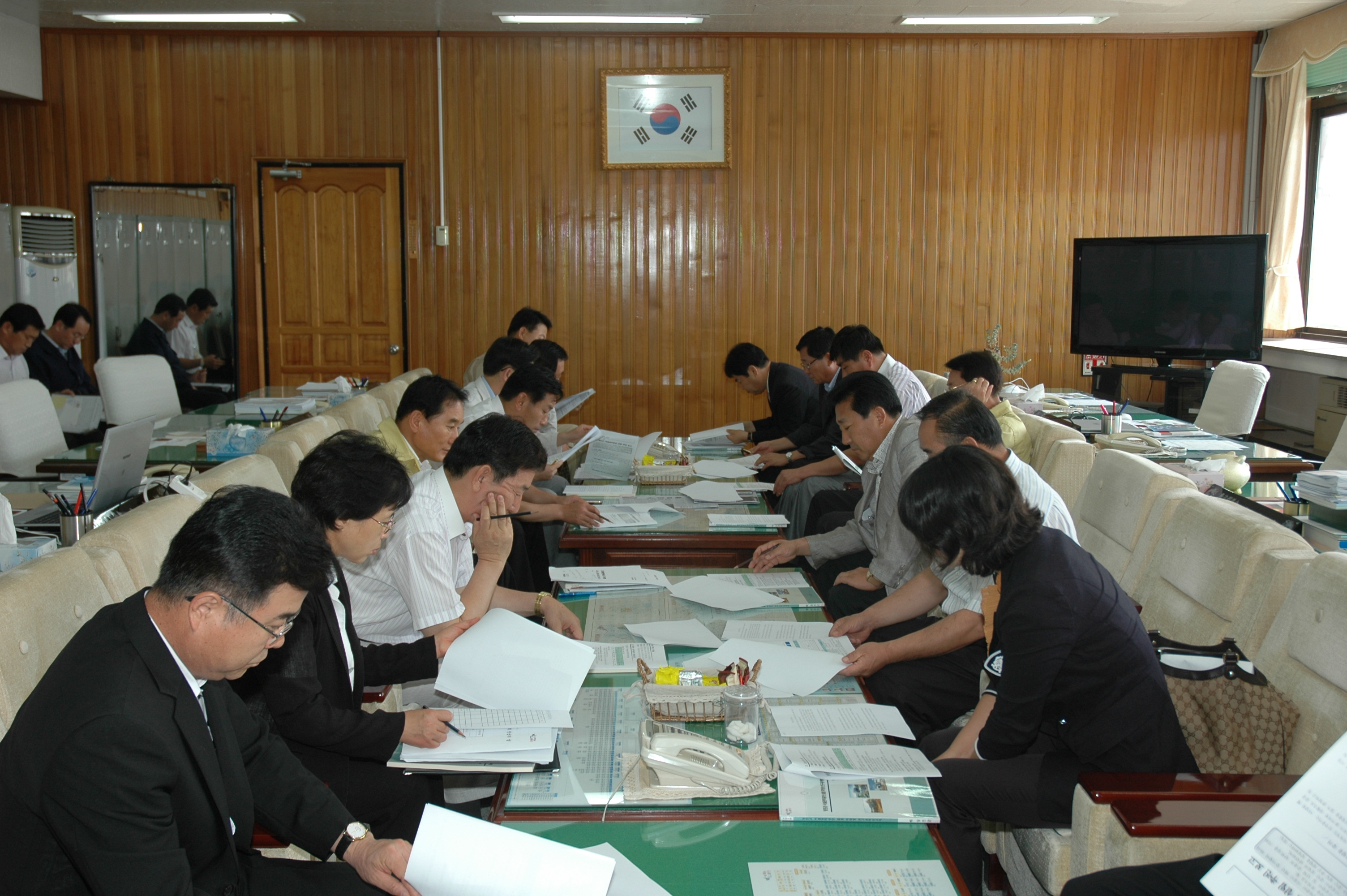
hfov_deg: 51.3
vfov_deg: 35.4
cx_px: 674
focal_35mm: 38
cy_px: 448
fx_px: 1402
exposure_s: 1/60
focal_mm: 25
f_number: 4
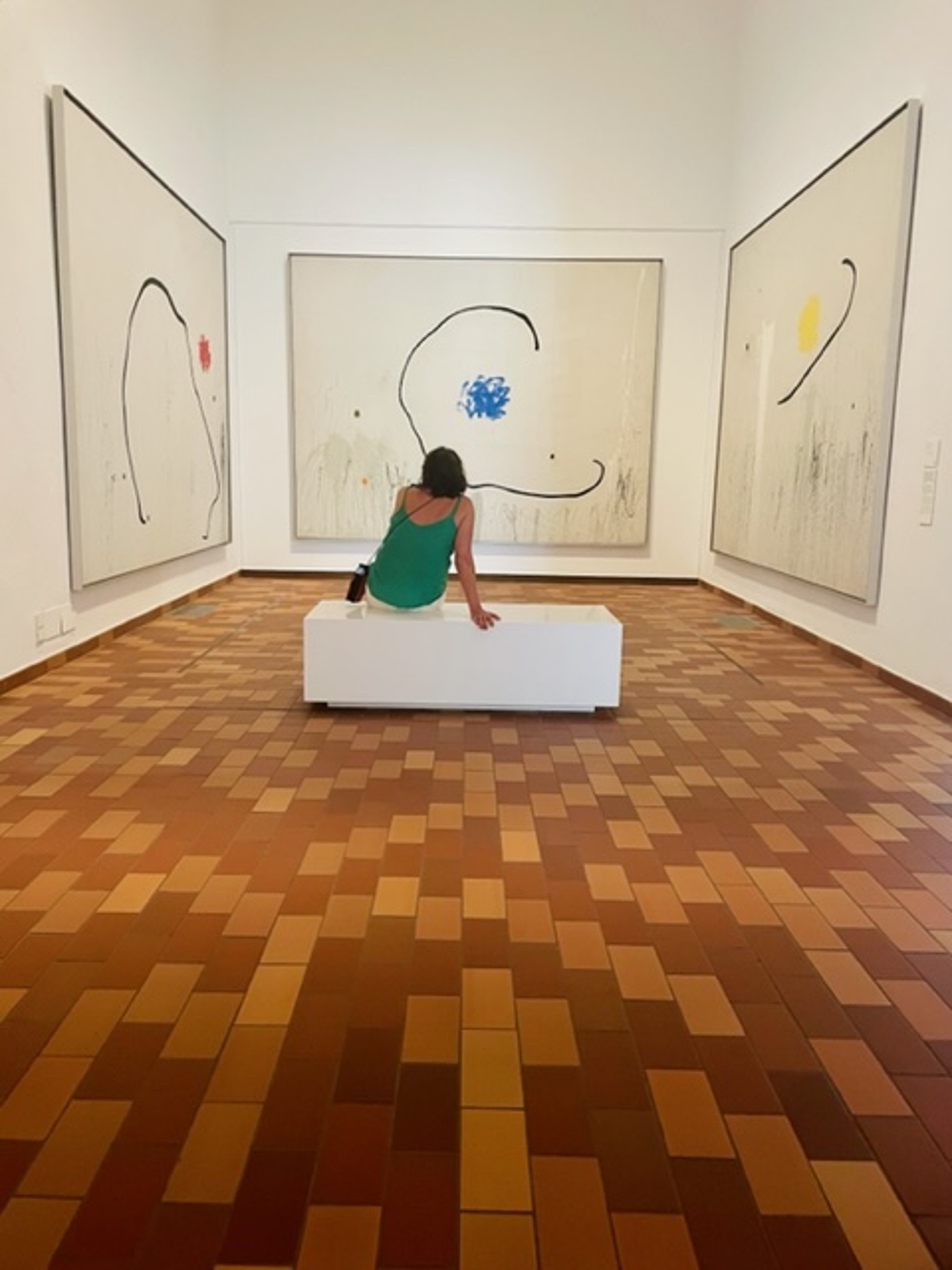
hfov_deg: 53.1
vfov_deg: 67.3
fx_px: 953
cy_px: 635
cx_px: 476
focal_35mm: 26
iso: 200
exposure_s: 1/50
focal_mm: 4.2
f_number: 1.6
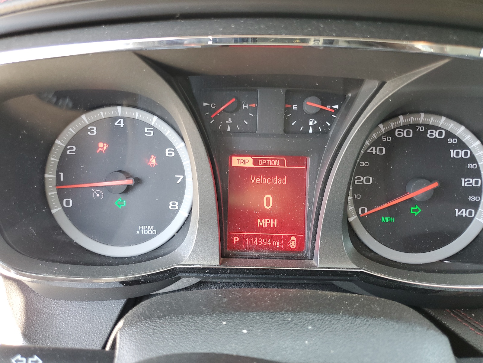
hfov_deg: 67.3
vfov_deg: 53.1
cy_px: 182
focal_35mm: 26
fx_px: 363
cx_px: 242
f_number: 1.5
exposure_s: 1/60.2
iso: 77
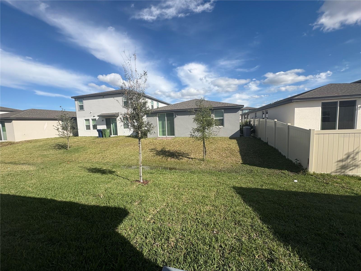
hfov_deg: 102.1
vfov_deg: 85.7
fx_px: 146
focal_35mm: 14
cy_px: 136
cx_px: 180
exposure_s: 1/2273
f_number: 2.2
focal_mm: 2.22
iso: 50
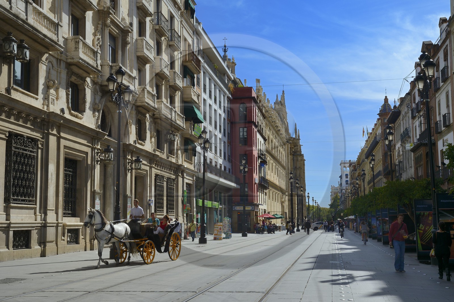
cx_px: 227
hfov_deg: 41.1
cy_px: 151
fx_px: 605
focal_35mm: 48
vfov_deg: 28.1
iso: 200
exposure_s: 1/320
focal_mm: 48
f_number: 13
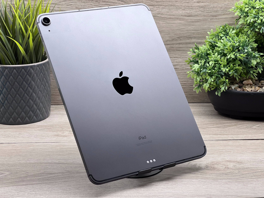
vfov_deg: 19.1
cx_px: 132
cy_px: 99
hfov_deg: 25.3
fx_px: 587
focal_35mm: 77
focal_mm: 9
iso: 64
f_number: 2.8
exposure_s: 1/100
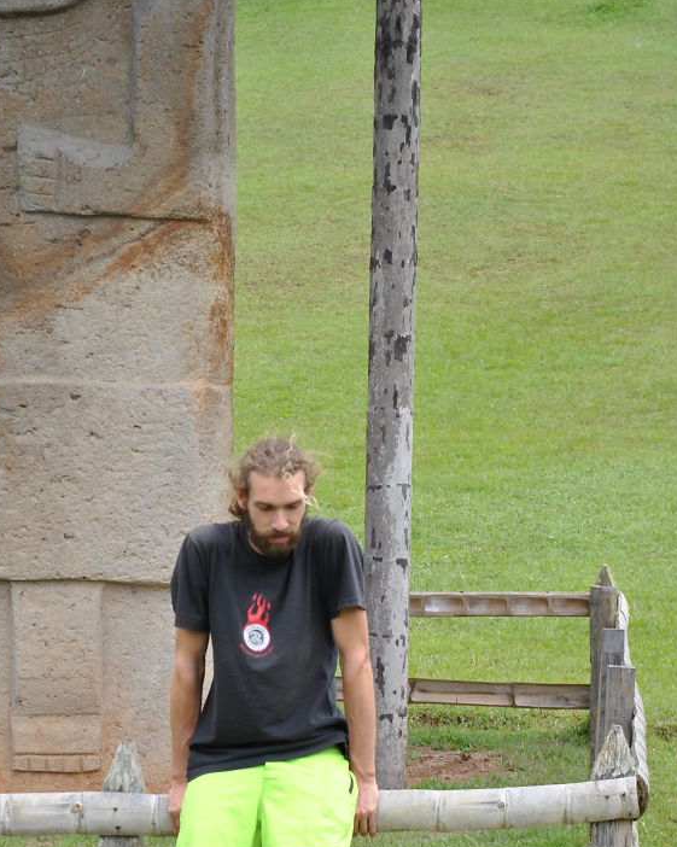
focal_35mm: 132
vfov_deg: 14.6
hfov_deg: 11.7
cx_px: 170
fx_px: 3308
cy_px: 399
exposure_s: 1/200
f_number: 7.1
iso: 100
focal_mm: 50
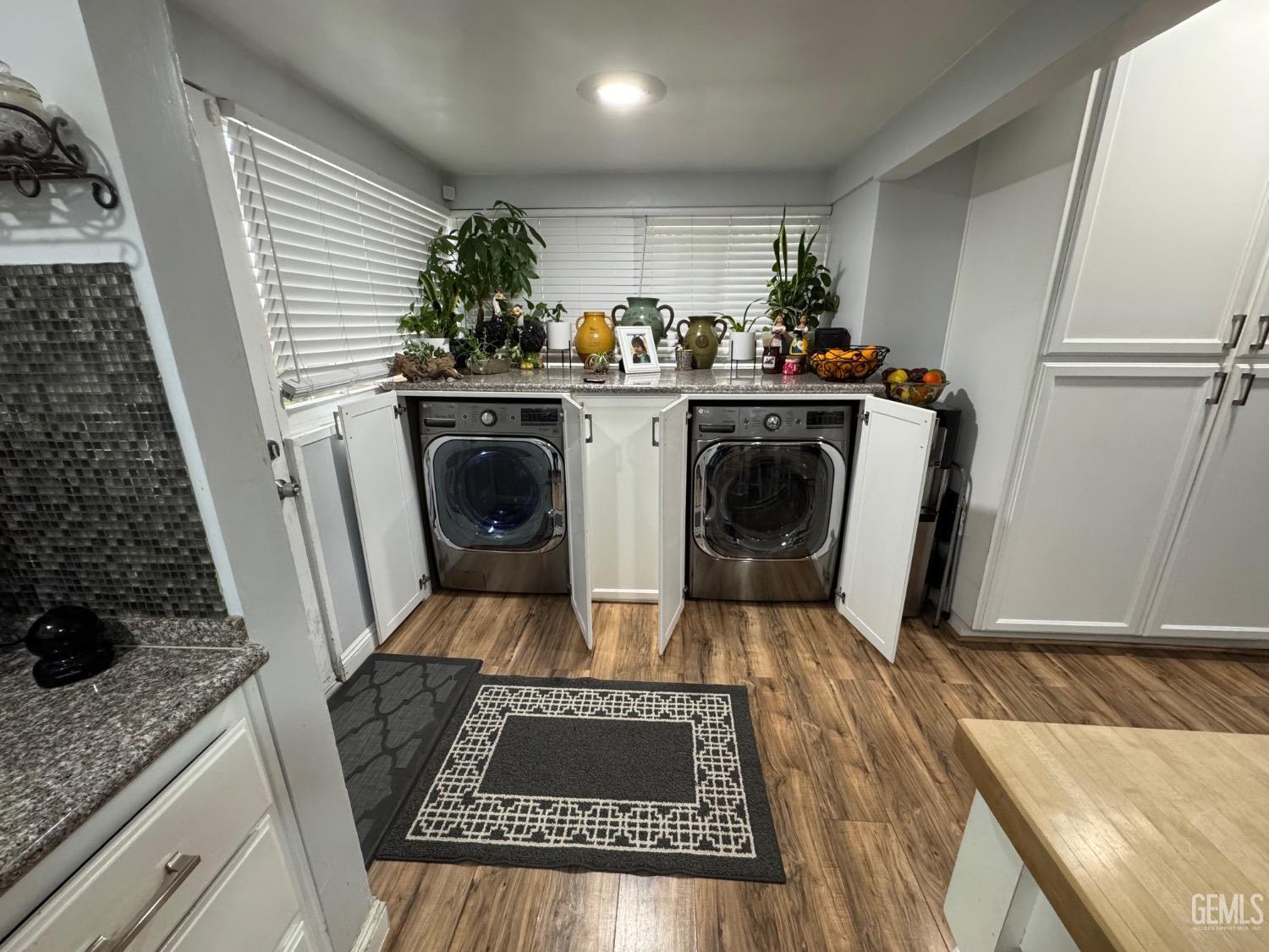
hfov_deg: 102.1
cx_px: 634
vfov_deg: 85.7
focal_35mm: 14
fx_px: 513
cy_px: 476
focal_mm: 2.22
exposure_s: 1/60
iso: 400
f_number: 2.2
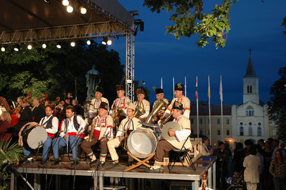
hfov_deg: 41.1
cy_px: 95
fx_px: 381
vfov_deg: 28.0
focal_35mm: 48
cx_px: 143
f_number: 2.8
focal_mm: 32
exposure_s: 1/20
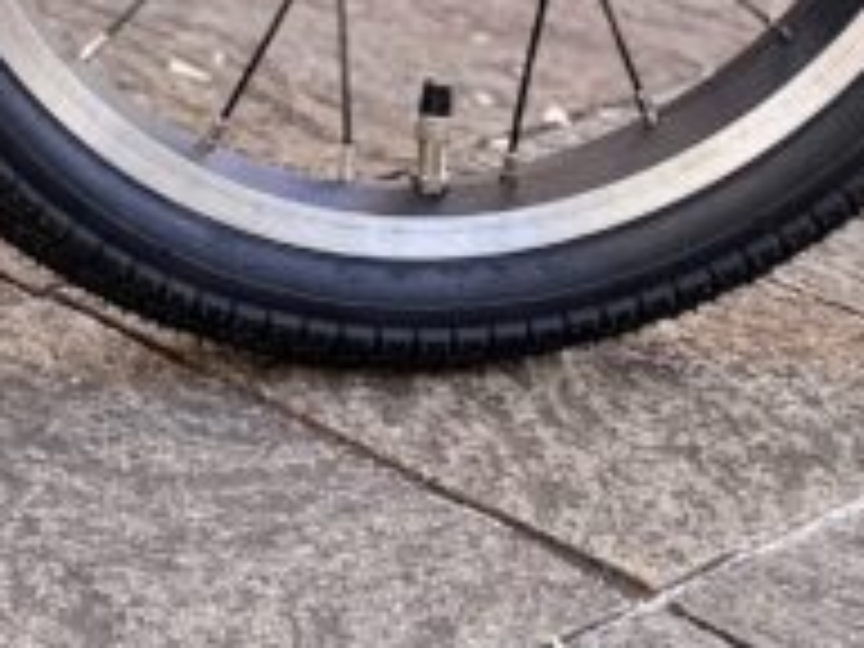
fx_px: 3195
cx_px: -904
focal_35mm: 128
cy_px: -770
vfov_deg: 10.4
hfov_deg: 13.2
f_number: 1.78
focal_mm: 6.76
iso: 100
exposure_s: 1/245
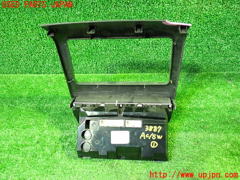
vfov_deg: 46.8
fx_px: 208
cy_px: 90
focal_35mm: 30
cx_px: 120
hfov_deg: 60.0
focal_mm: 5.4
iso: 800
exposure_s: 1/20
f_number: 2.3
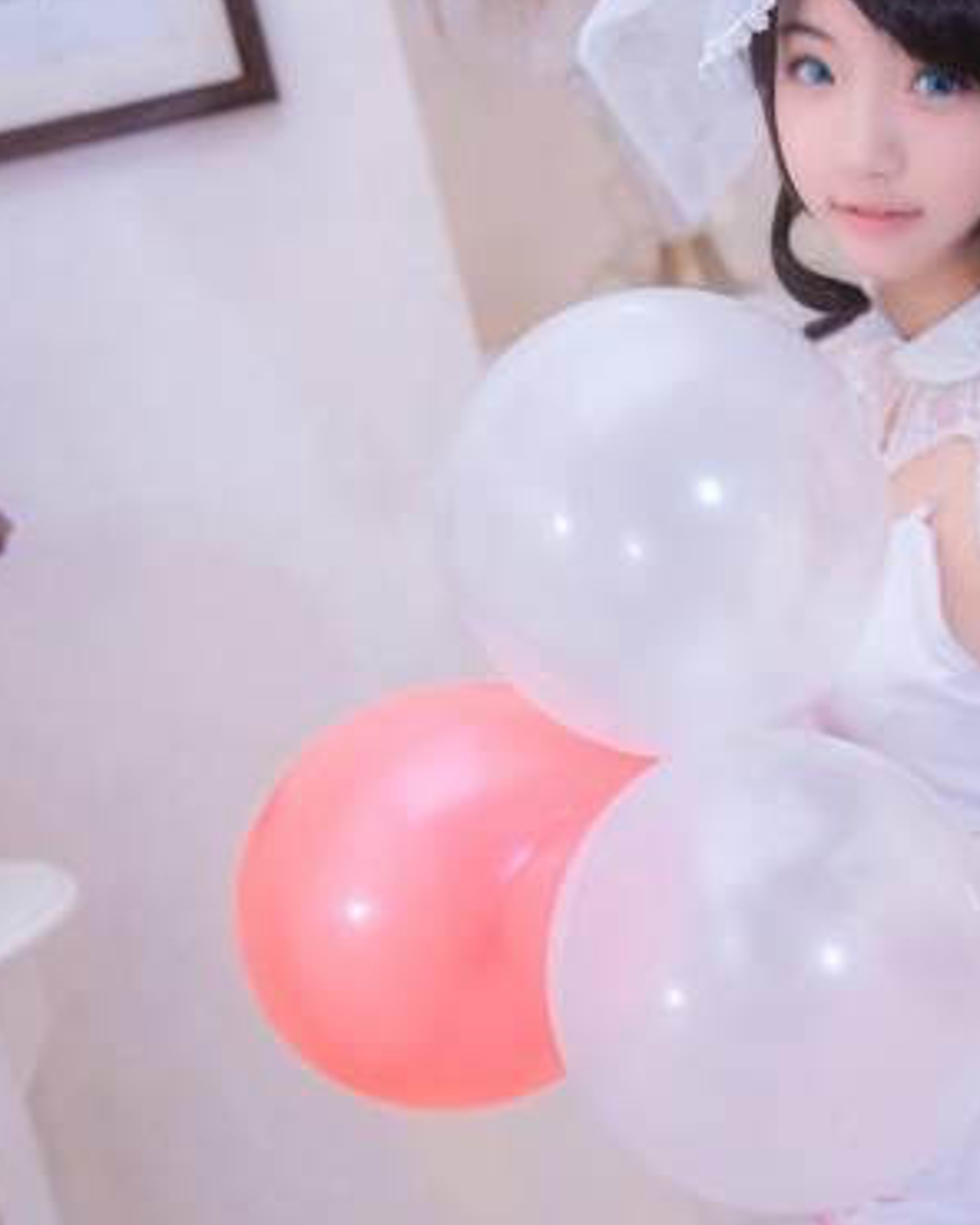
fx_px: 2900
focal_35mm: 80
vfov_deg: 23.8
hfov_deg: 18.8
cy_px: 606
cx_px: 891
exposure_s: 1/100
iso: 100
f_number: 2.8
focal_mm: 35
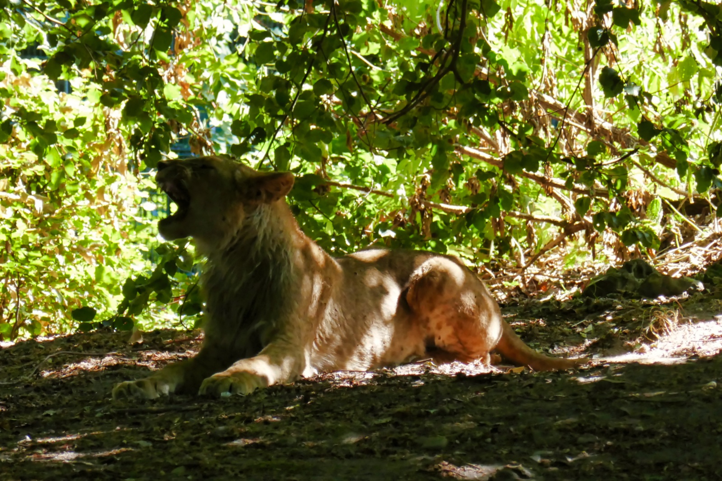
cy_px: 240
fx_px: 7038
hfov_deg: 5.9
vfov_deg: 3.9
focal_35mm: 351
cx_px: 361
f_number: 5.9
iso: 2000
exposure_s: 1/500
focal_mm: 91
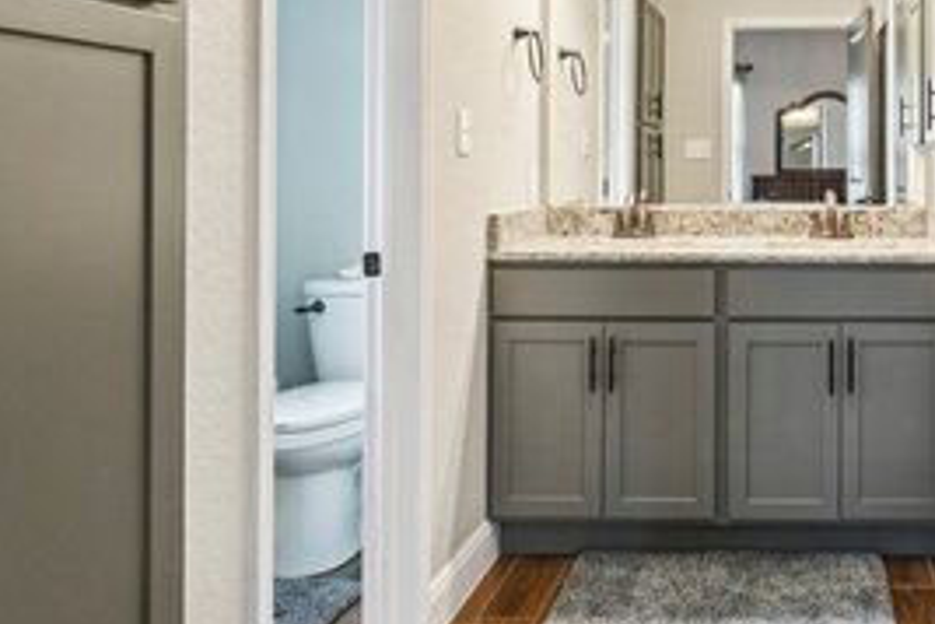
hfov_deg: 49.2
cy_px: 149
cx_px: 781
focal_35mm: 36
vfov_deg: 36.0
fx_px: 935
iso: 800
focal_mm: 15
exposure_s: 1/15
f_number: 8
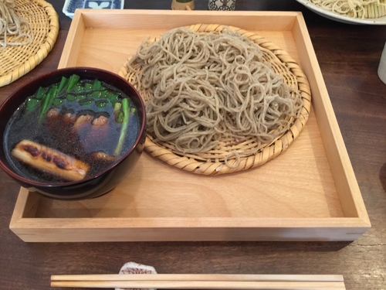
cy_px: 145
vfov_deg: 48.2
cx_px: 193
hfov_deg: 61.7
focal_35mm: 29
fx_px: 323
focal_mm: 4.15
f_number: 2.2
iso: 100
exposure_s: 1/10
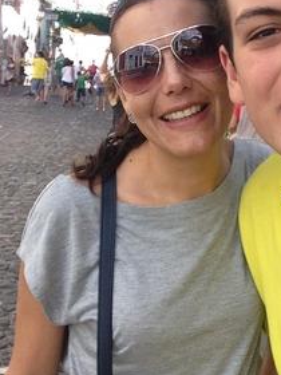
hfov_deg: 24.4
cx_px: 166
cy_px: 122
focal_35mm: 60
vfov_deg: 31.9
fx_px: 649
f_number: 2.4
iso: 32
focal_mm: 2.18
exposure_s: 1/240
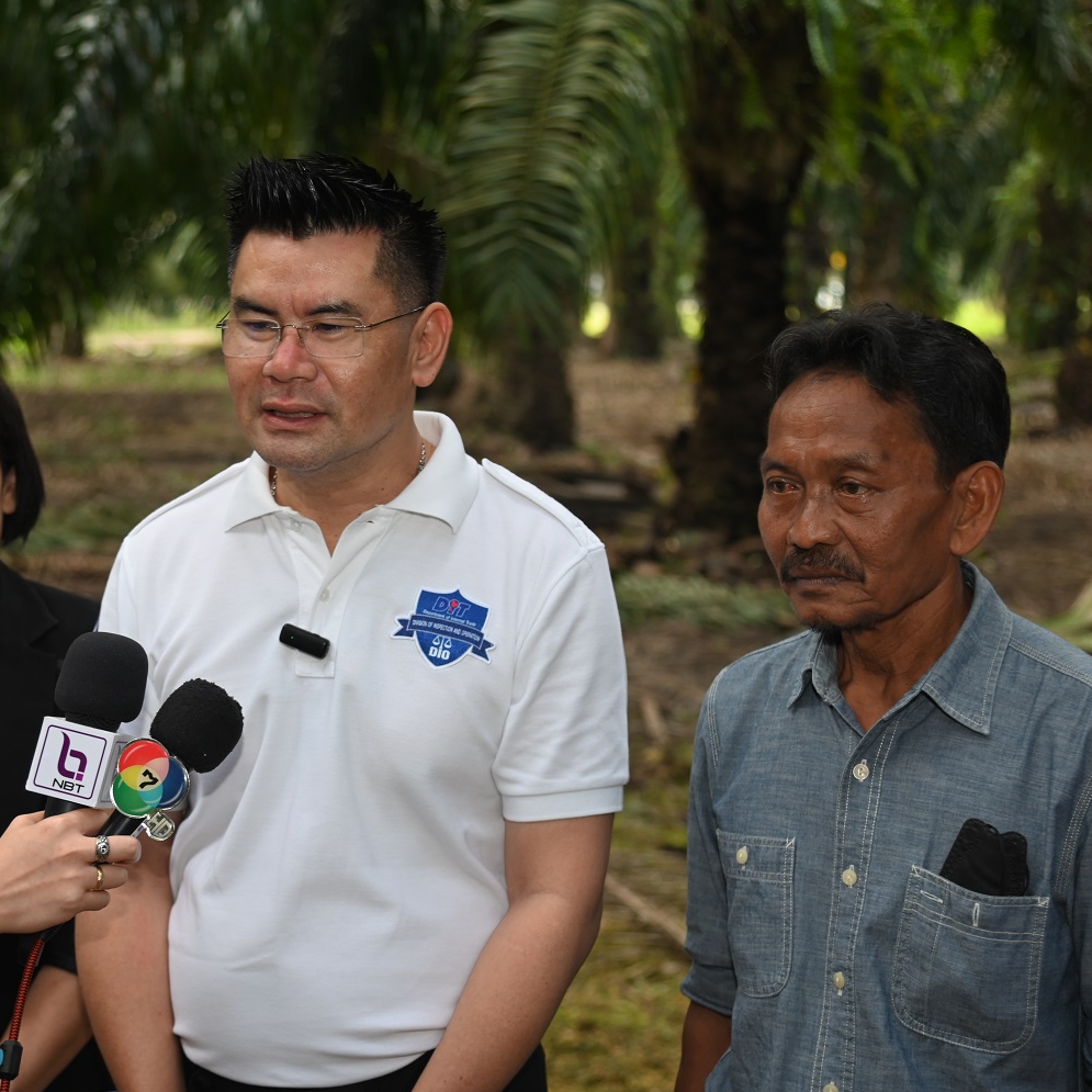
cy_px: 550
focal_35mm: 71
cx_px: 432
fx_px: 2534
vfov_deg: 24.3
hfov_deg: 24.3
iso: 280
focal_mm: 55
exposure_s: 1/60
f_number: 4
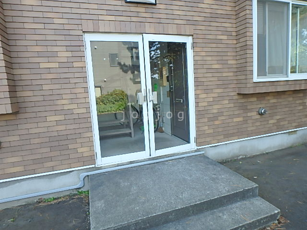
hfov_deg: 79.0
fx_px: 186
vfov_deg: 63.4
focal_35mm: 21
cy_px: 115
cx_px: 154
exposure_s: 1/160
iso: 125
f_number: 3.5
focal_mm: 3.7
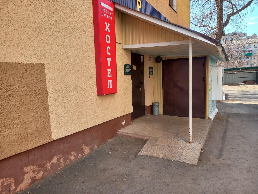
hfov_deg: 69.4
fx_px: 186
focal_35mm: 25
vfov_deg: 54.9
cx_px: 129
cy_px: 97
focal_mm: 4.65
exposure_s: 1/294
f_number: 1.8
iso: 50
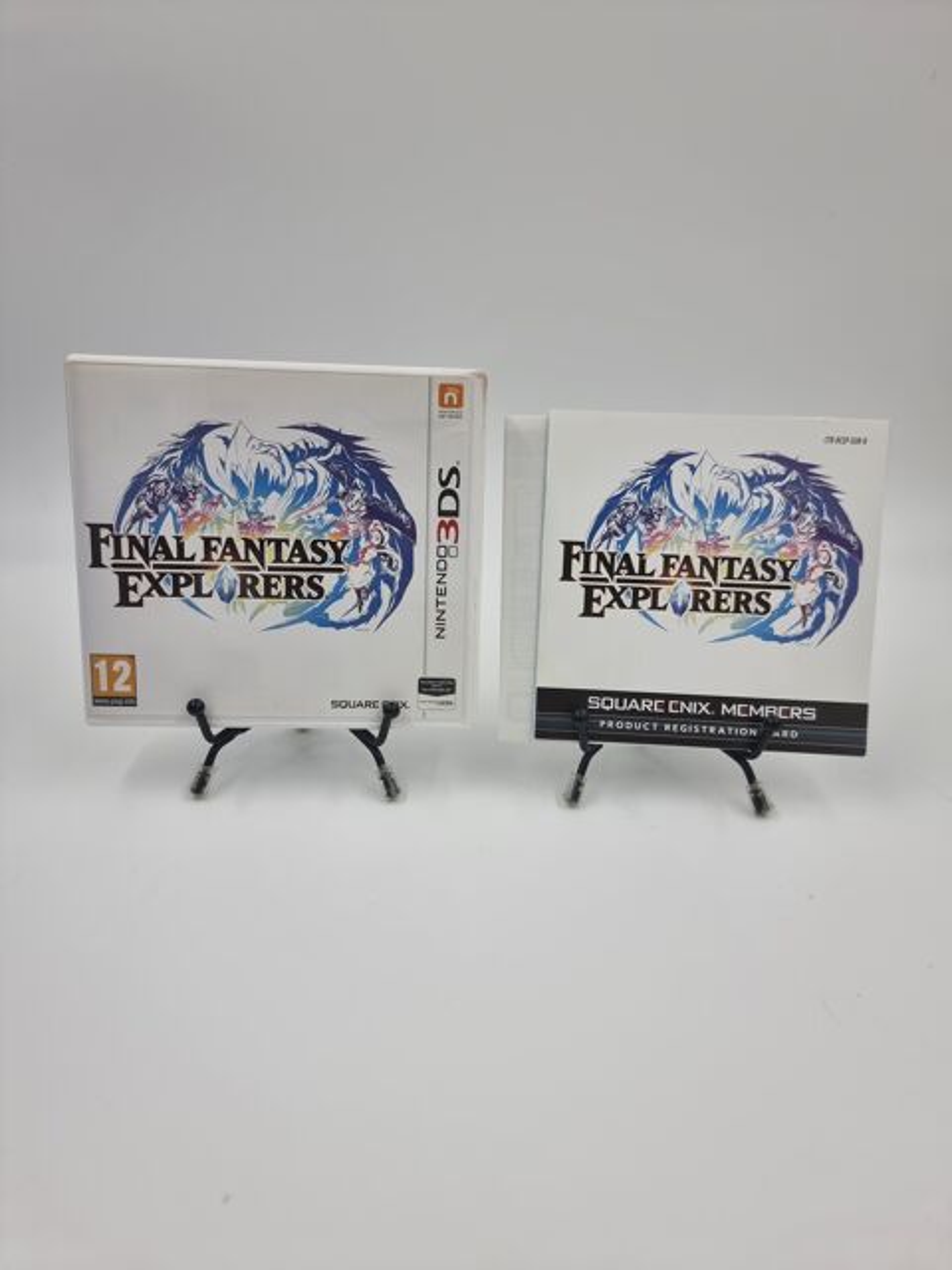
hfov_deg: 56.8
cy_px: 635
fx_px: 880
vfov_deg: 71.6
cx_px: 476
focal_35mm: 24
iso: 50
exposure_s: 1/122
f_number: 1.8
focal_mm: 6.7
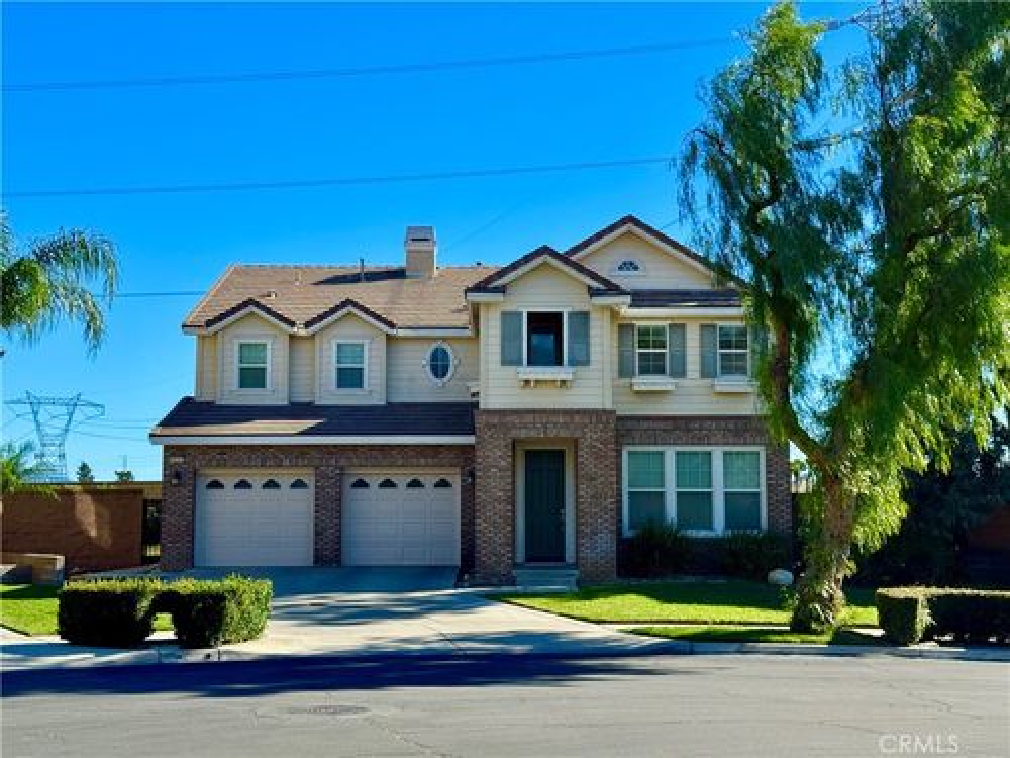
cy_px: 379
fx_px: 1401
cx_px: 505
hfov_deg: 39.7
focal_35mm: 48
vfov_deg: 30.3
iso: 64
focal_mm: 6.76
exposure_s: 1/2959
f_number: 1.78
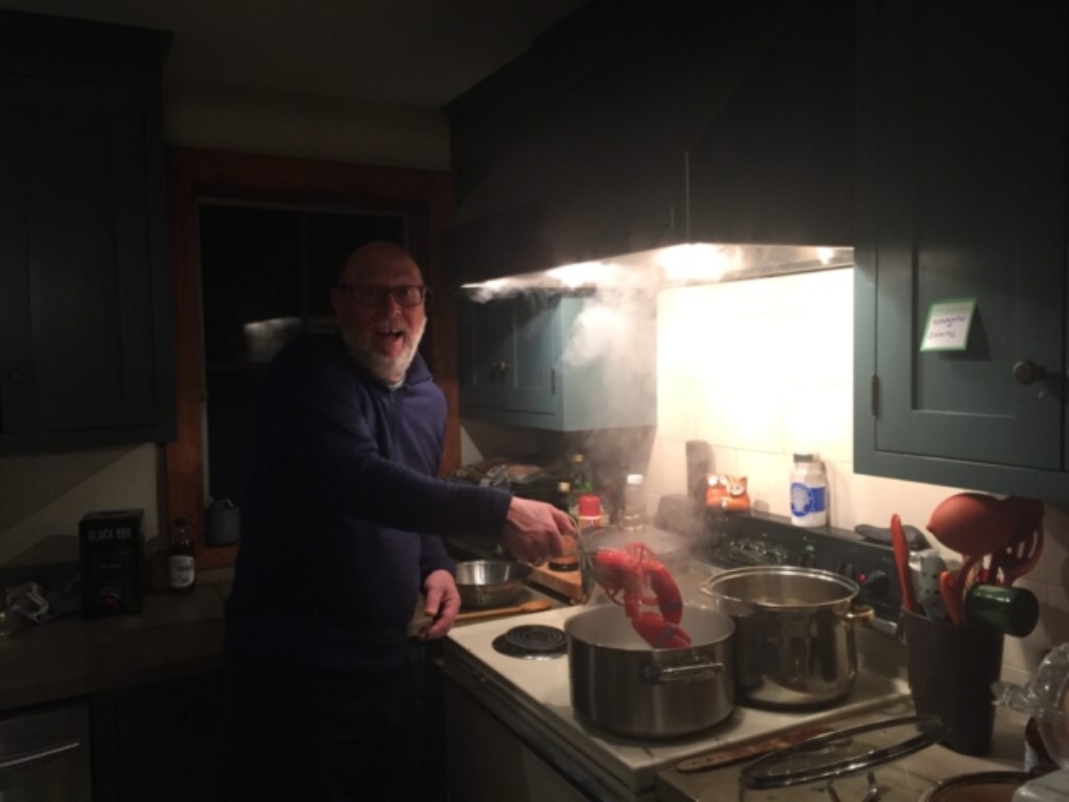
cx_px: 534
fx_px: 896
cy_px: 401
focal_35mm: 29
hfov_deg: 61.7
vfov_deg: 48.2
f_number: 2.2
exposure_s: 1/30
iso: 125
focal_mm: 4.15
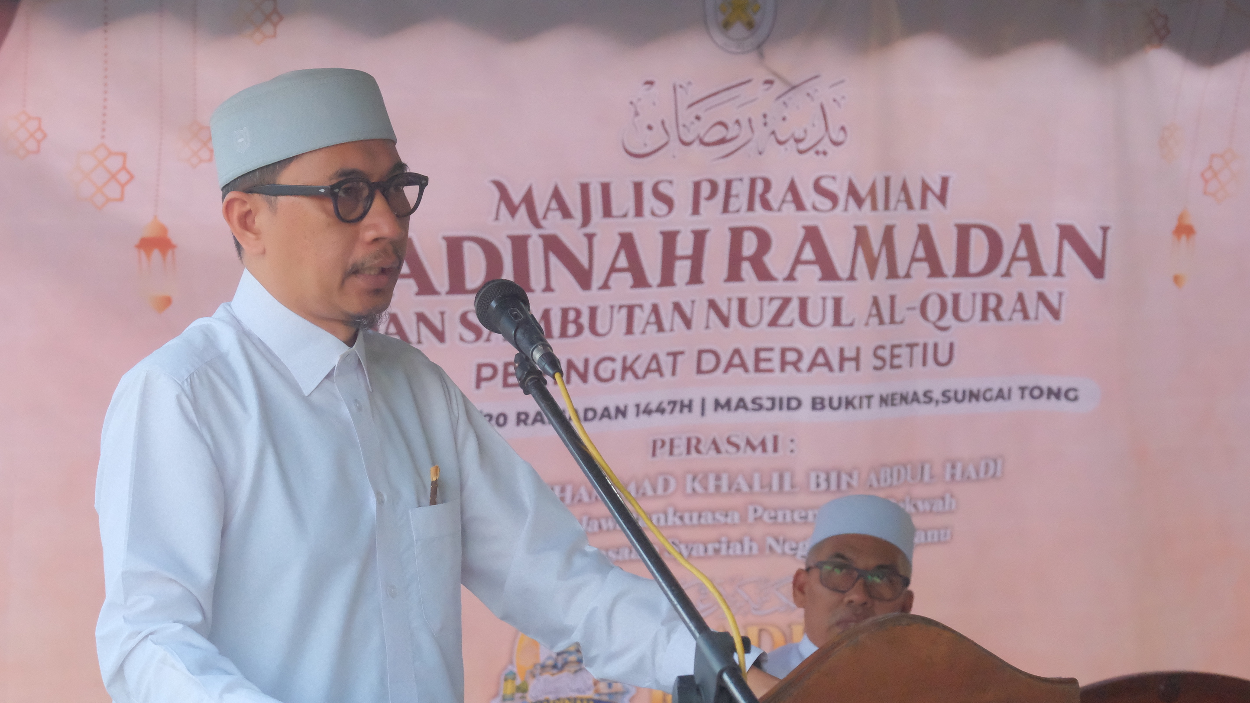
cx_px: 631
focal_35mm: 81
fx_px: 2685
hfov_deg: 26.2
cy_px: 422
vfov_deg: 14.9
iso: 10000
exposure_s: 1/1000
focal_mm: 50
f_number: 5.6
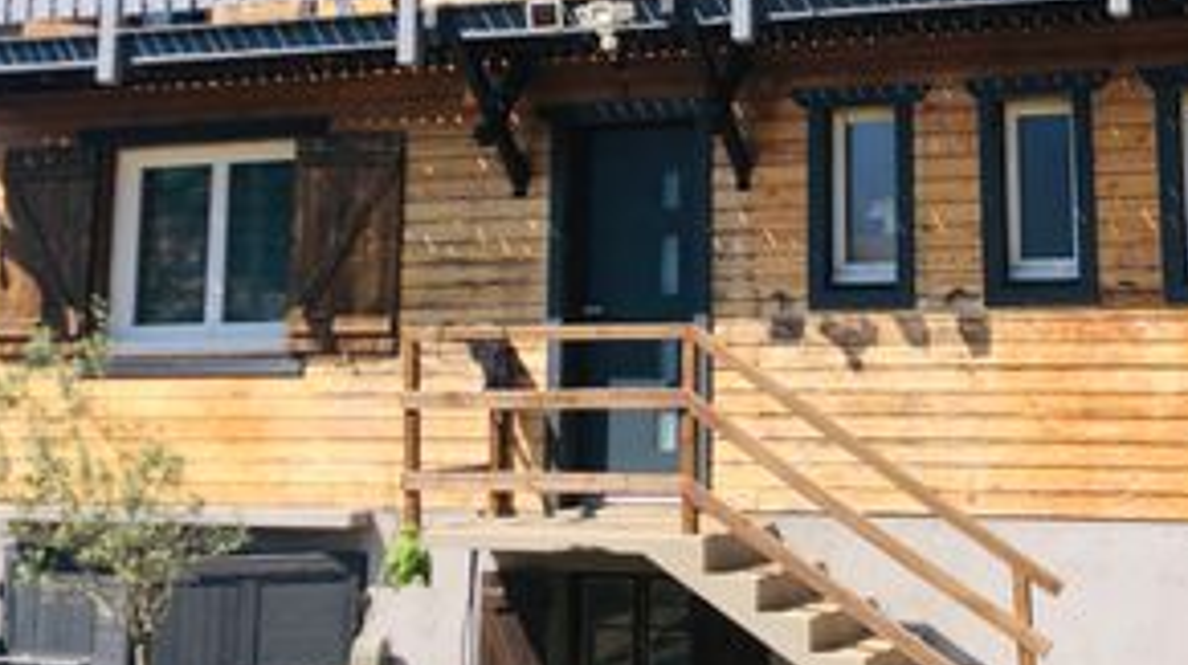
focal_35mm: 63
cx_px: 841
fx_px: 1983
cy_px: 69
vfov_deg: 18.7
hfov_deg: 32.9
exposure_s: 1/1263
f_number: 1.8
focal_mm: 4
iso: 20
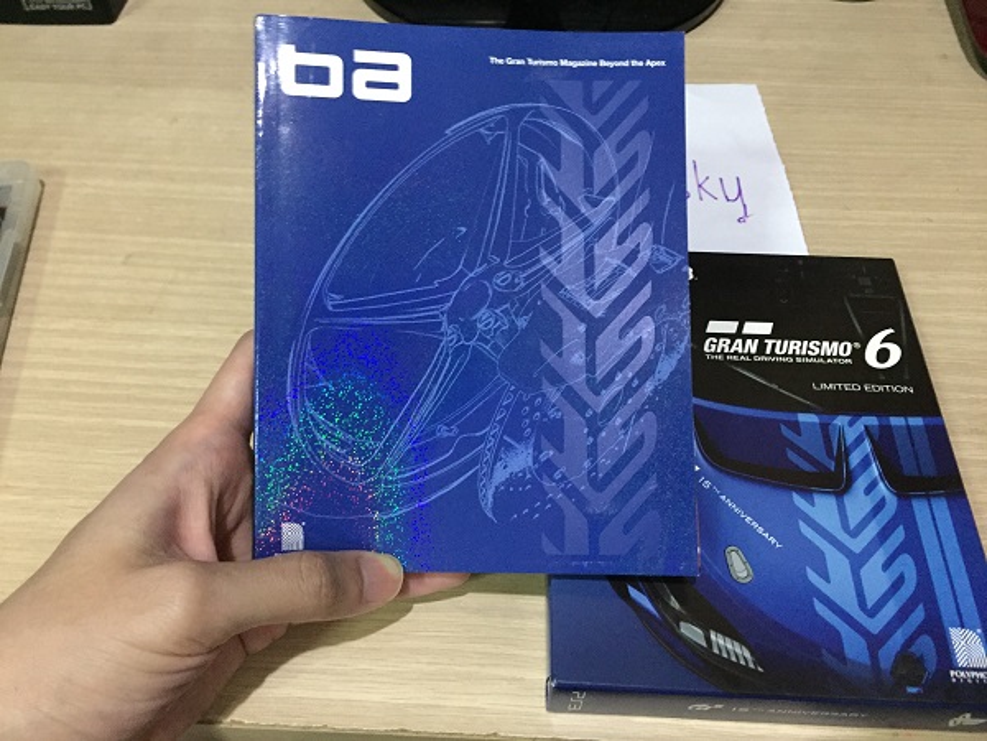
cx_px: 494
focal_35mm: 29
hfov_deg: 61.7
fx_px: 827
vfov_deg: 48.2
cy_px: 370
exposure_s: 1/17
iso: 500
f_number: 2.2
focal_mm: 4.15
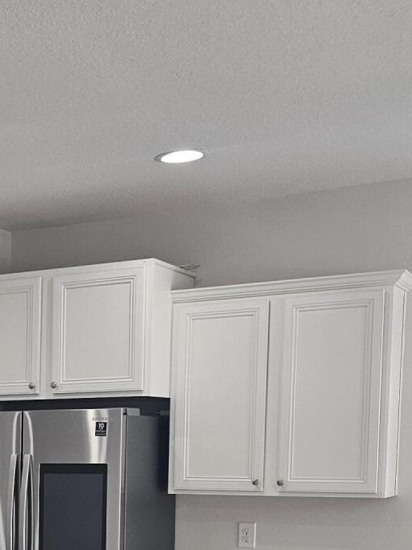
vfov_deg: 27.3
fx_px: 1064
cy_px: 552
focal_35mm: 67
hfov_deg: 19.4
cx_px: -185
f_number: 1.7
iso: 160
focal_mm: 6.3
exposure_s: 1/120
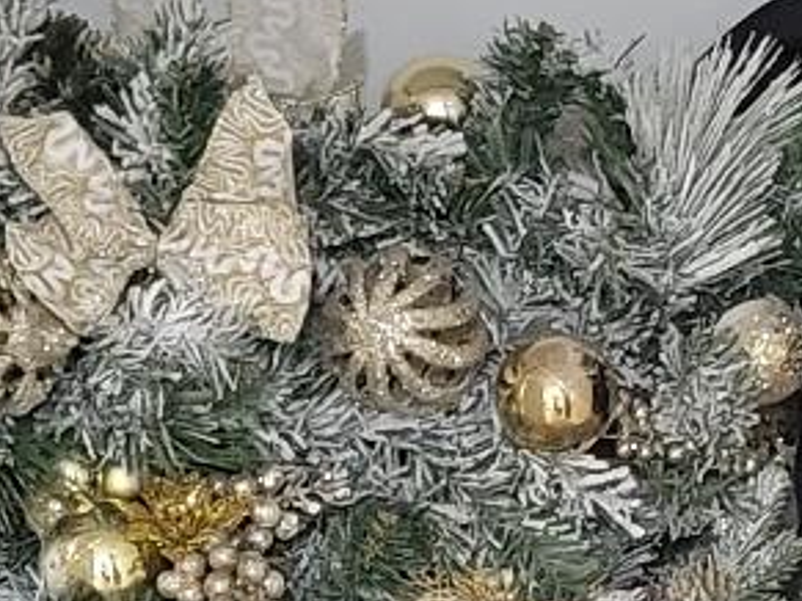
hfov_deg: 10.8
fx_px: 4238
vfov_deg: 8.0
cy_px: 852
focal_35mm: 183
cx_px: 672
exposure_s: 1/24
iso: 640
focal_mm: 5.4
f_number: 1.8
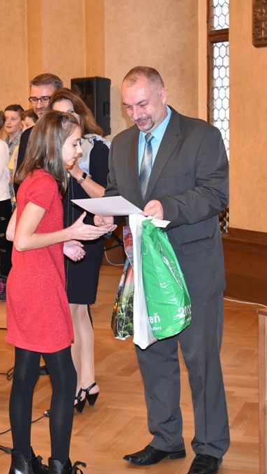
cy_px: 238
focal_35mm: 81
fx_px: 1019
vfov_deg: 26.2
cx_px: 61
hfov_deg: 14.9
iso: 1800
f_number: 4.5
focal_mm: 34
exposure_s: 1/60
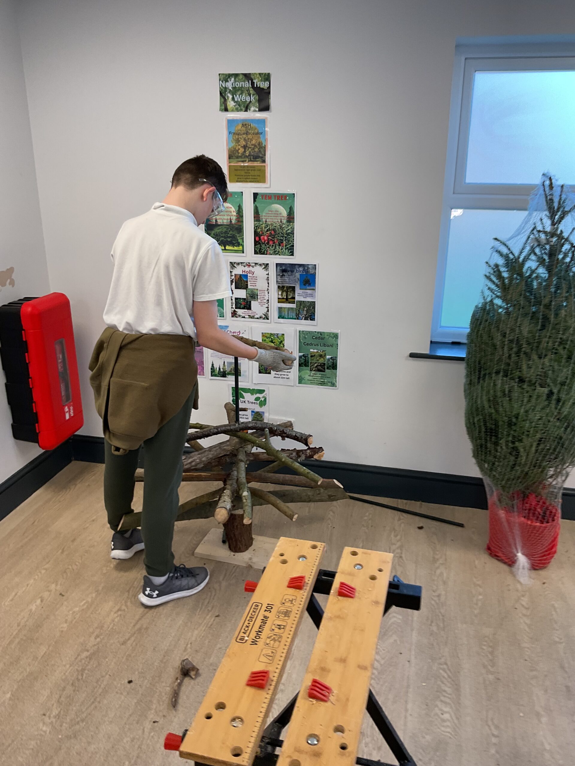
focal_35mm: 29
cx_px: 288
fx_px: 642
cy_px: 383
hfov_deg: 48.2
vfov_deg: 61.7
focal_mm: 3
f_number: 1.8
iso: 40
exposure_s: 1/60
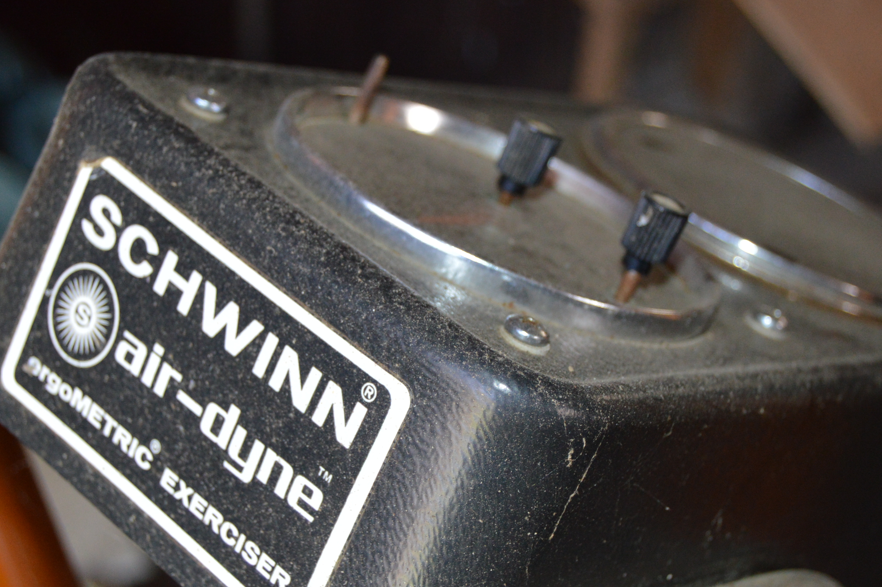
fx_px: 2105
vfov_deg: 15.9
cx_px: 430
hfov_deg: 23.7
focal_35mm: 86
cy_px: 345
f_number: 4.8
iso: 800
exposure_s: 1/60
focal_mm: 38
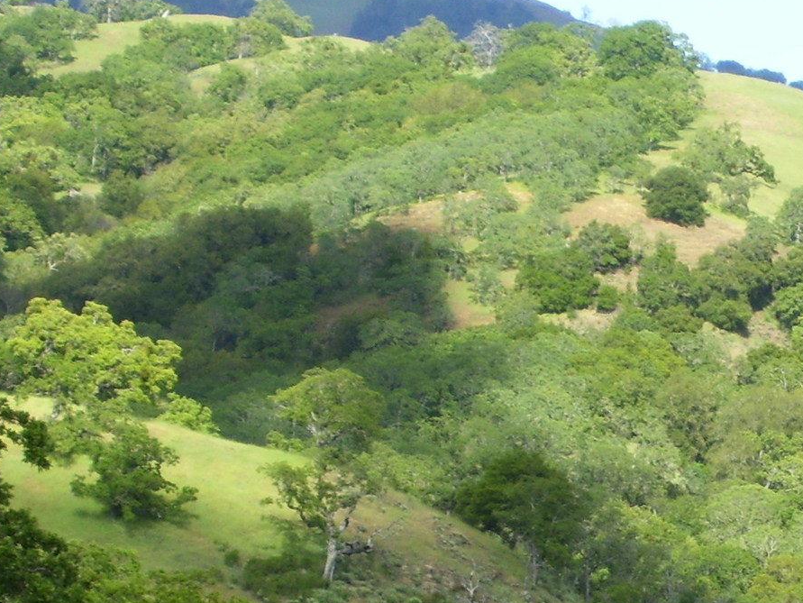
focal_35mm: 255
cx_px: 824
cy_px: 564
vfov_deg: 5.8
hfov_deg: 7.7
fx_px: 5918
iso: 80
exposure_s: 1/250
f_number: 4.6
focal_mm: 18
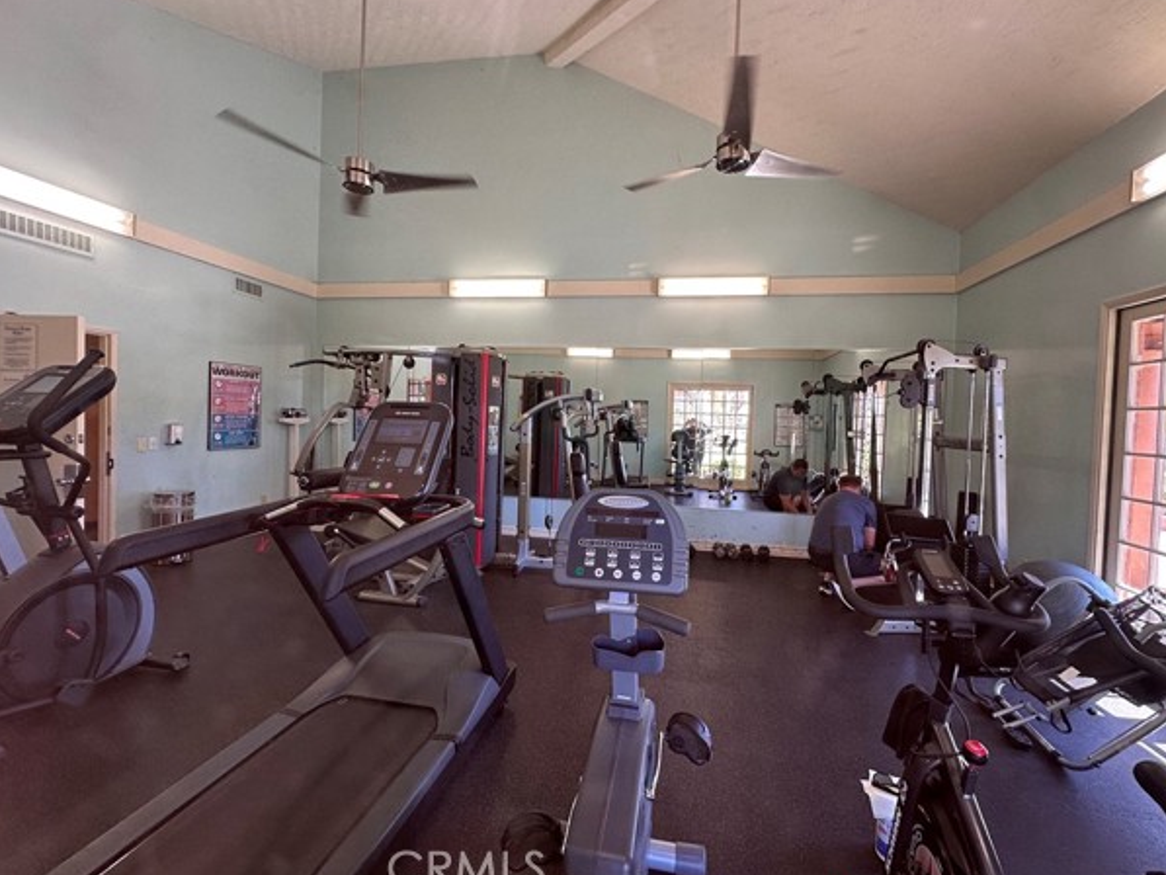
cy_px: 428
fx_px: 505
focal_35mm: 15
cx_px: 605
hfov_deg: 98.1
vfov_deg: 81.8
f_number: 2.2
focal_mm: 2.22
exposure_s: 1/120
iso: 125
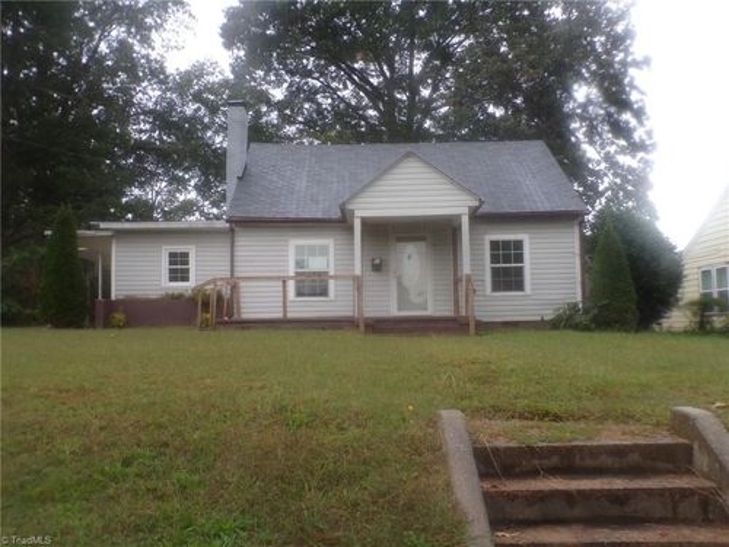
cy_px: 274
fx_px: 674
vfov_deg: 44.2
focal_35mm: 32
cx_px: 364
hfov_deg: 56.8
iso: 80
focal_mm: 5.8
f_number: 3.2
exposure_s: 1/38
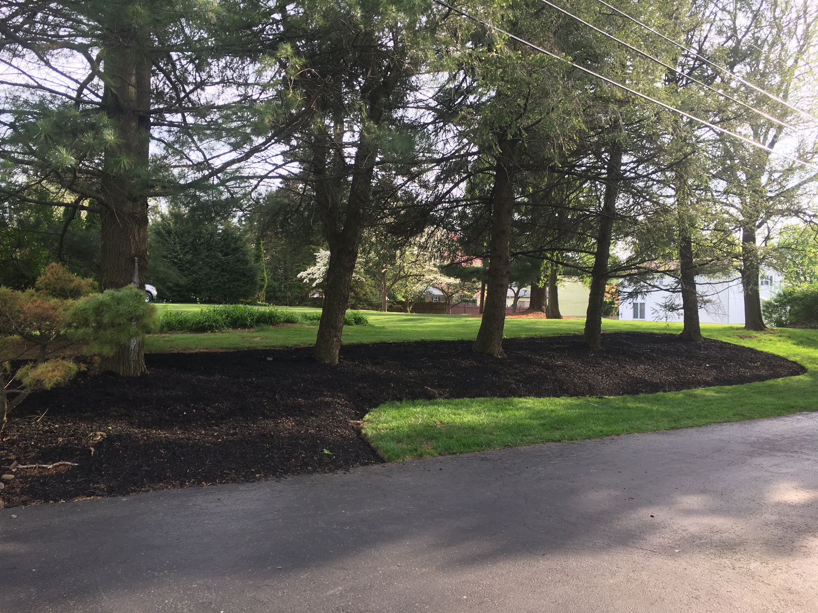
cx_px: 409
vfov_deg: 48.2
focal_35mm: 29
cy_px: 306
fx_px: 685
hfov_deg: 61.7
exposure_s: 1/151
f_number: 2.2
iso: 25
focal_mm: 4.15
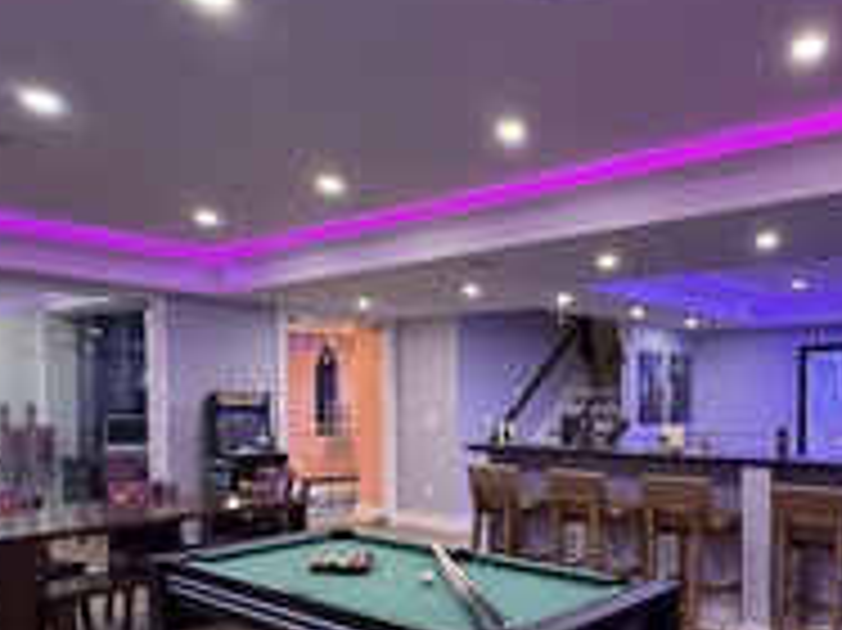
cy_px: 428
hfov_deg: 57.5
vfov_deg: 45.9
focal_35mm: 30
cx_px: 612
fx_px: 729
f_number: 2.2
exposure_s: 1/64
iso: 400
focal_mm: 2.22
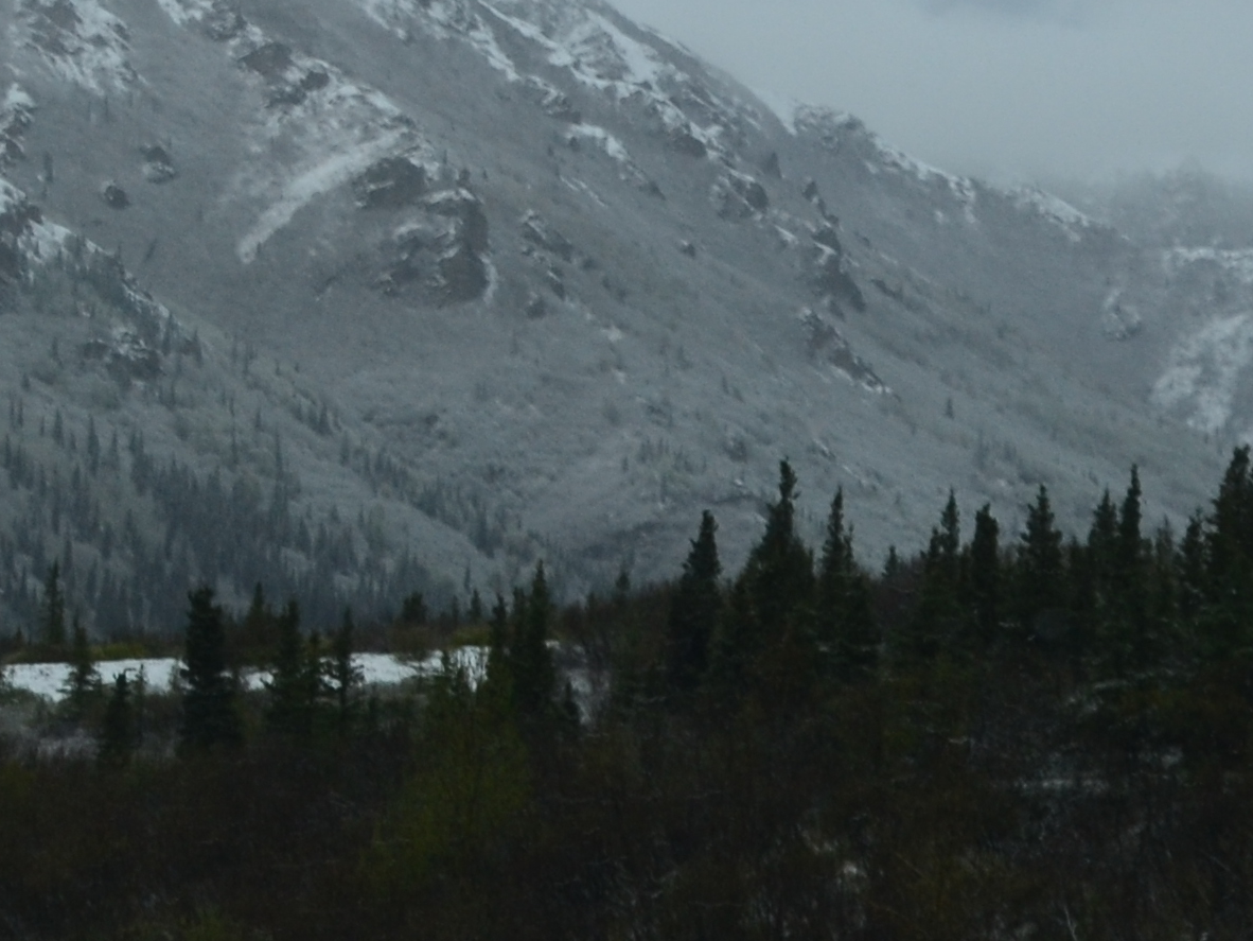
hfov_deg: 9.4
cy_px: 106
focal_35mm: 204
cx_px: -612
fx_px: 7386
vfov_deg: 7.3
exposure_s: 1/60
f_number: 10
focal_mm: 34
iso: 250
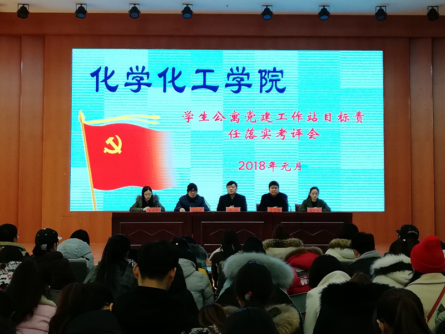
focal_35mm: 48
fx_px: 617
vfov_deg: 30.3
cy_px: 167
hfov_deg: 39.7
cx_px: 222
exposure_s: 1/50
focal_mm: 3.83
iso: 125
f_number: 1.8
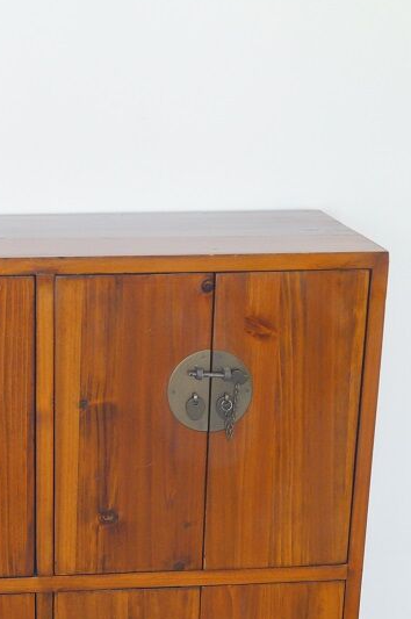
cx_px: 47
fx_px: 1425
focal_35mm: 83
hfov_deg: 16.2
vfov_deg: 24.0
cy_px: 517
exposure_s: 1/60
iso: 1000
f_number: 4.5
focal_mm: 30
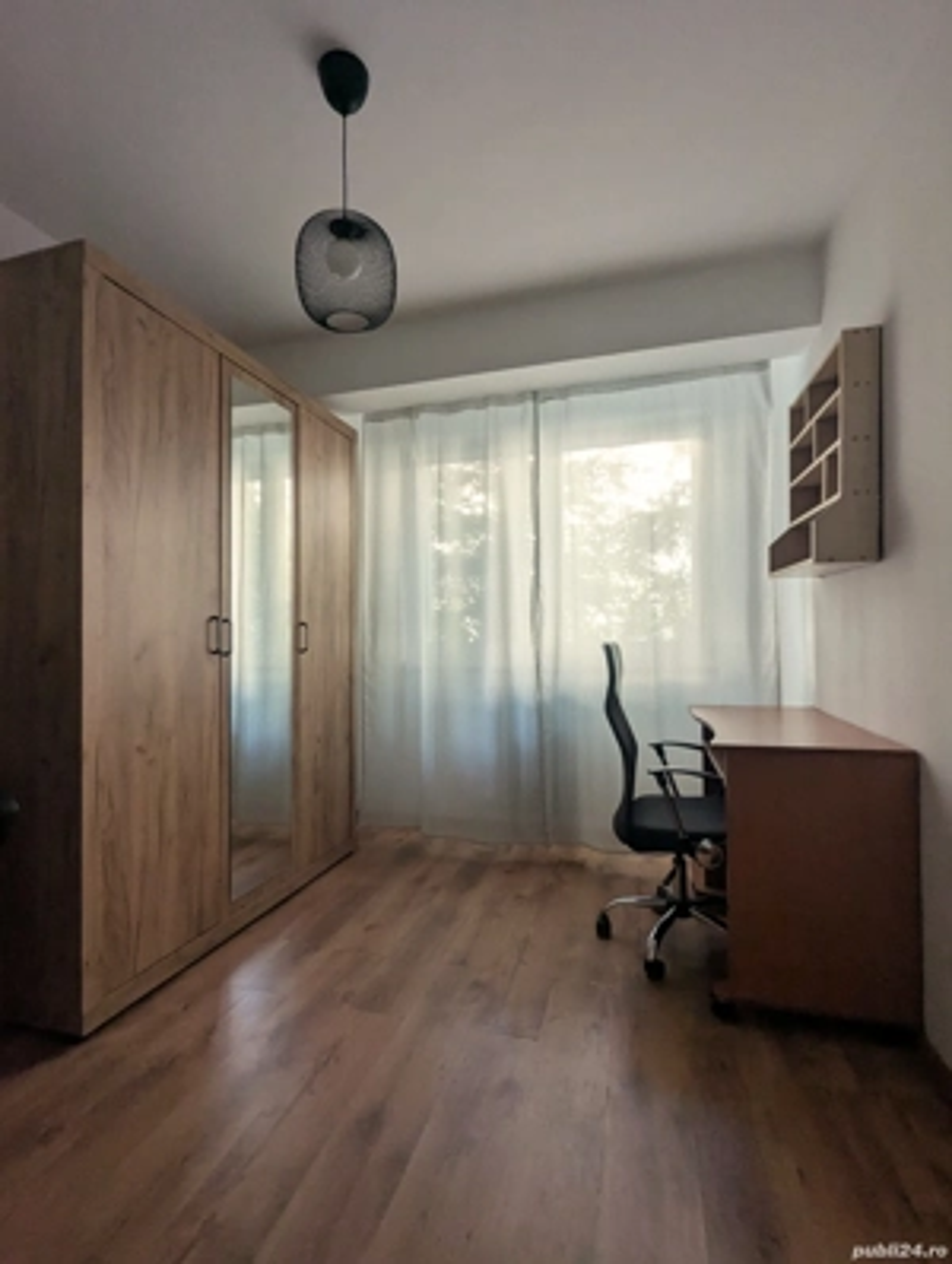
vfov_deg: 94.4
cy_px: 632
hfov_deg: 78.3
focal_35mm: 16
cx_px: 476
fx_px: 585
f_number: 2.2
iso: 89
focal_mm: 2.35
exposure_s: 1/23.8
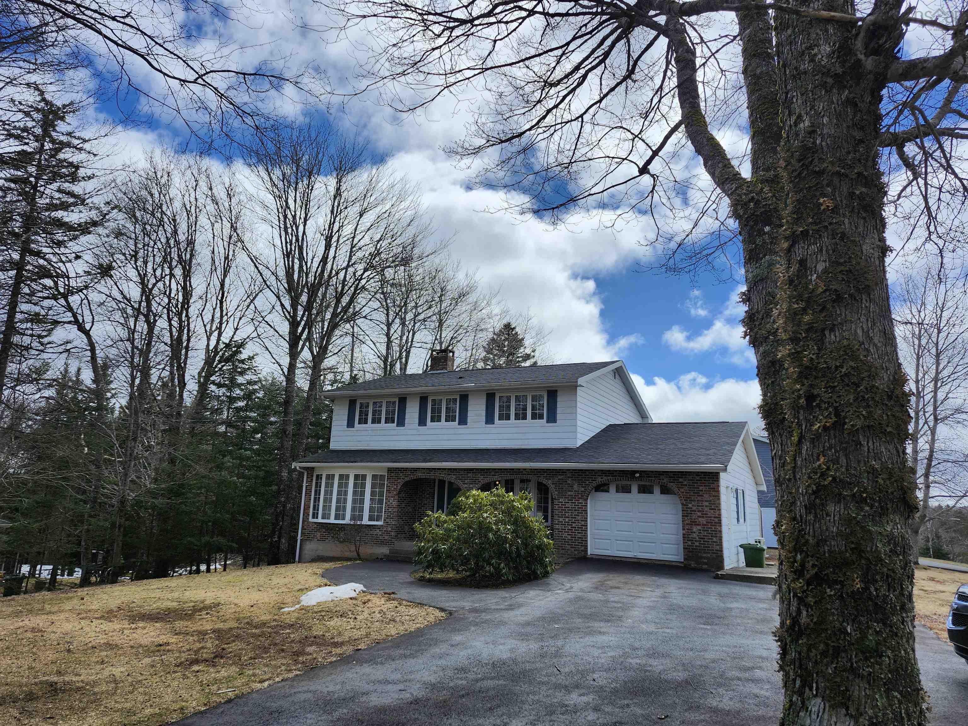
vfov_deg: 58.9
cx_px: 484
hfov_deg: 73.9
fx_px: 643
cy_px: 363
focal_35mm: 23
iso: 25
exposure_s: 1/3427
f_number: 1.8
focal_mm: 5.54
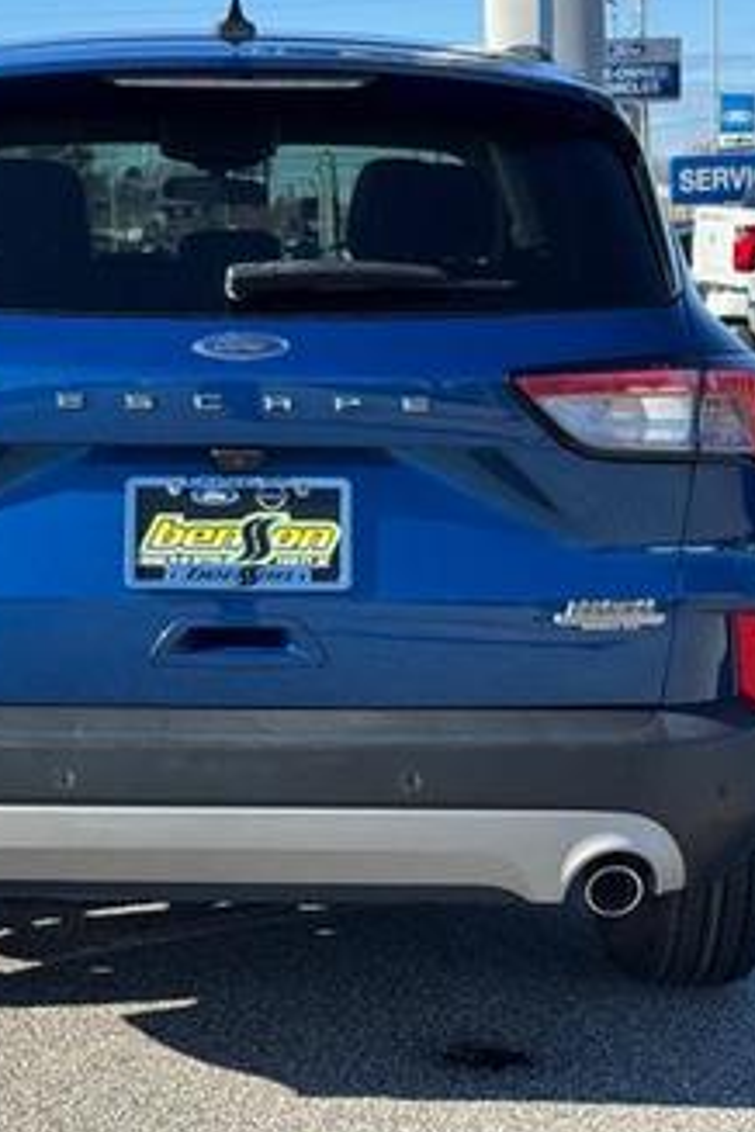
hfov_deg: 17.6
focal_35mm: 77
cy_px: 519
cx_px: 211
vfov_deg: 26.3
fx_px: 2422
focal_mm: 6.76
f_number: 1.78
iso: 64
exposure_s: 1/2110
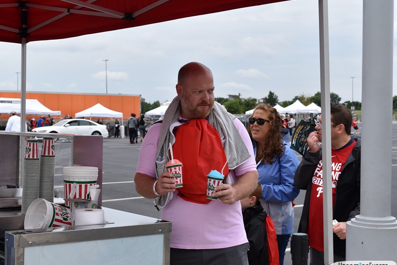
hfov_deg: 32.4
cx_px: 185
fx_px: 684
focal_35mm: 62
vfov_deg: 21.9
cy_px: 140
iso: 200
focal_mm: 38
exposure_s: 1/250
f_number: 8
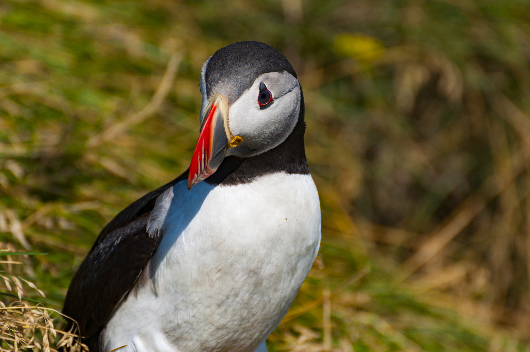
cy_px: 176
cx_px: 265
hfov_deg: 4.6
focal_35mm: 450
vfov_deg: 3.0
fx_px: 6617
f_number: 5.6
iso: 200
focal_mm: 300
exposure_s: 1/1250
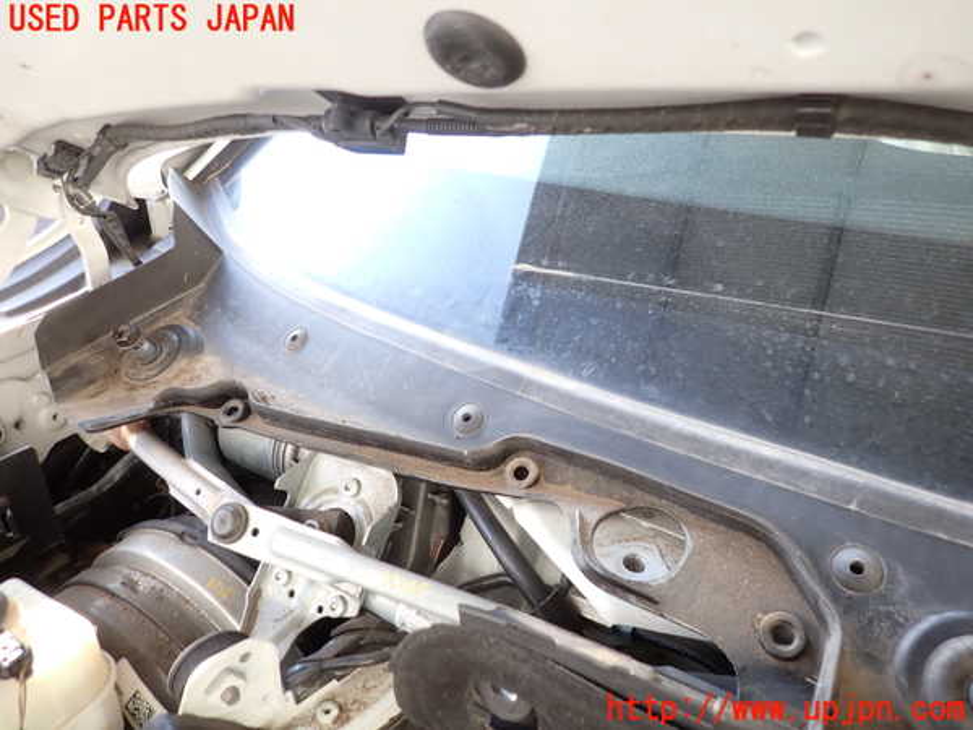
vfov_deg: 54.9
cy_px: 365
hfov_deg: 69.4
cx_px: 486
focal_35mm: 25
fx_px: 703
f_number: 2
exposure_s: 1/60
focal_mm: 4.5
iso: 100
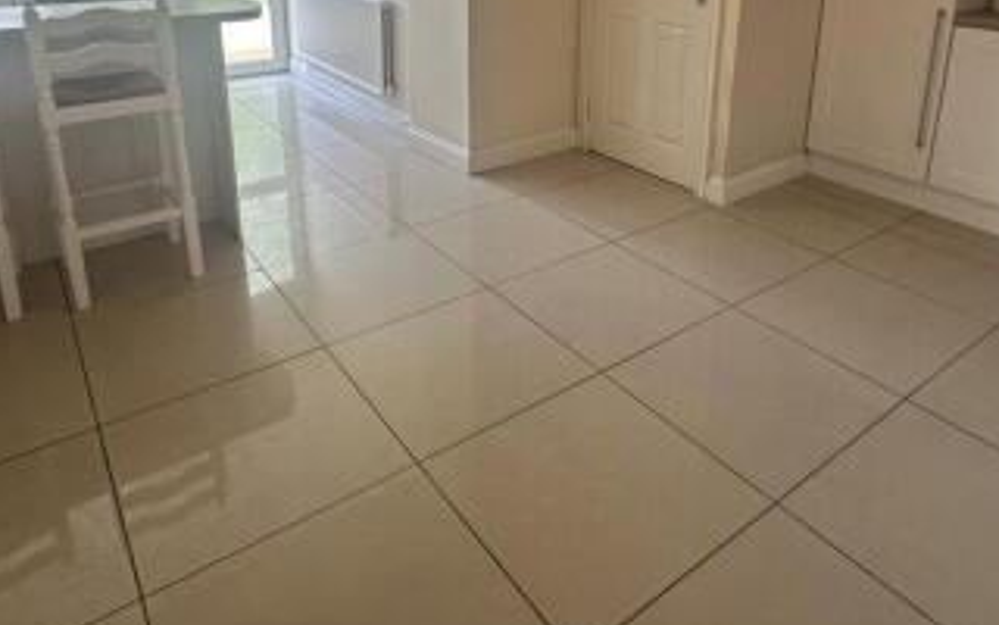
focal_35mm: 27
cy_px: 105
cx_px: 545
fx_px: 735
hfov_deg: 68.3
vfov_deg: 43.4
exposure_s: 1/100
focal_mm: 2.22
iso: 125
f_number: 2.2
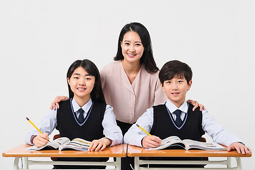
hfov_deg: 34.5
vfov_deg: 23.4
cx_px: 128
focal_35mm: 58
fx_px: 411
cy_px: 85
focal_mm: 58
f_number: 8
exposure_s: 1/125
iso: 64
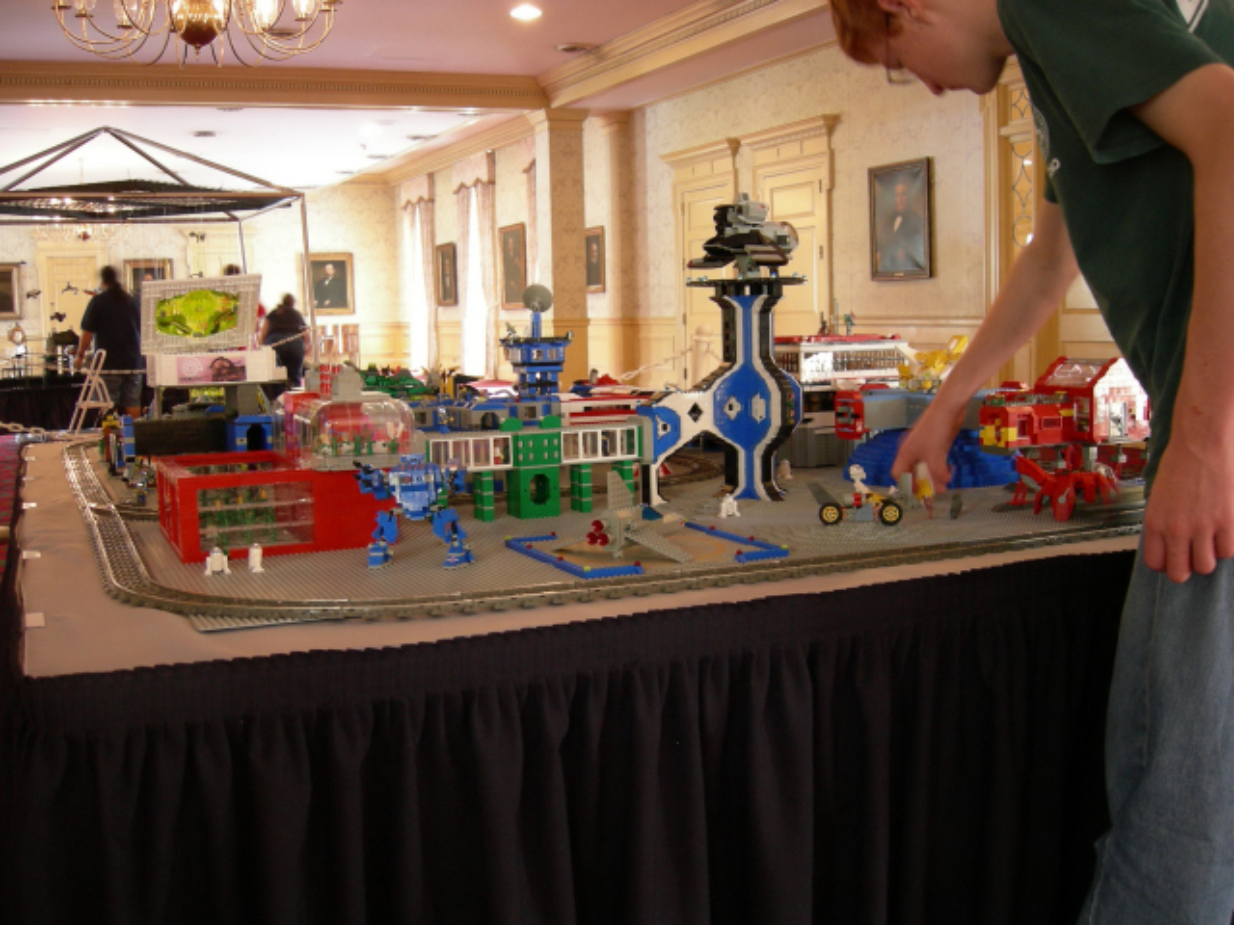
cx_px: 617
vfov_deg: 39.7
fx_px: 1283
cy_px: 462
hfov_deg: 51.4
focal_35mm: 36
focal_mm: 7.5
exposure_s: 1/3.4
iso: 200
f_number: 2.7
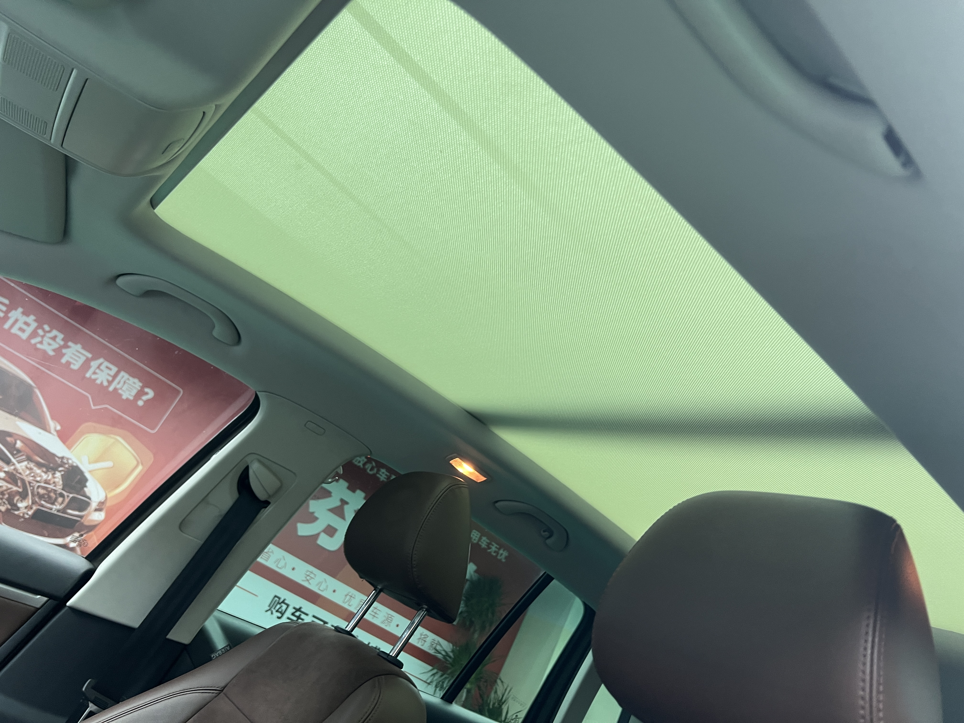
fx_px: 724
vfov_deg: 53.1
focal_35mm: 26
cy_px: 362
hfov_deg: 67.3
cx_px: 482
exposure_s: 1/50
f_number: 1.5
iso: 80
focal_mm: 5.7
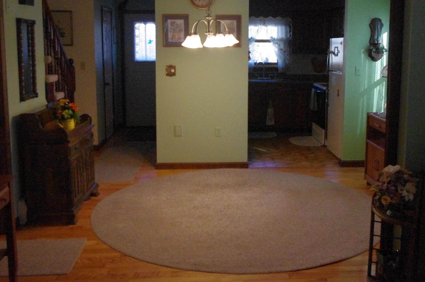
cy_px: 105
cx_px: 234
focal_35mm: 40
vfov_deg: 33.1
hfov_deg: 48.4
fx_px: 472
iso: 6400
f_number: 5
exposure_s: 1/400
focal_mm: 21.25
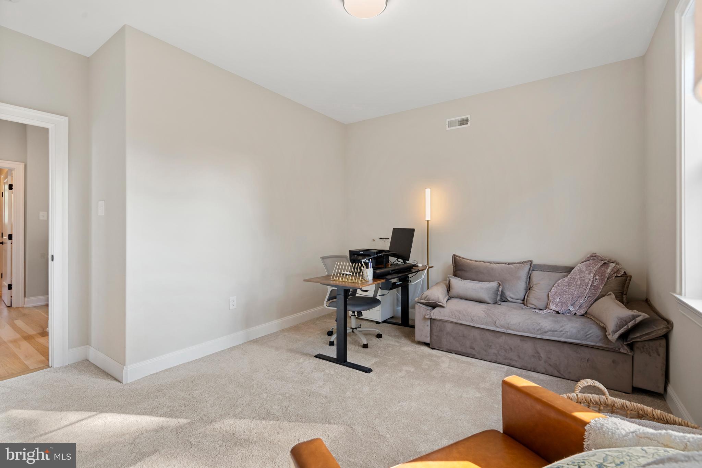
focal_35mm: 16
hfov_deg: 96.7
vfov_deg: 73.7
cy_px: 234
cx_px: 351
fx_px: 312
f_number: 8
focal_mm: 16
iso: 400
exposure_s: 1/5
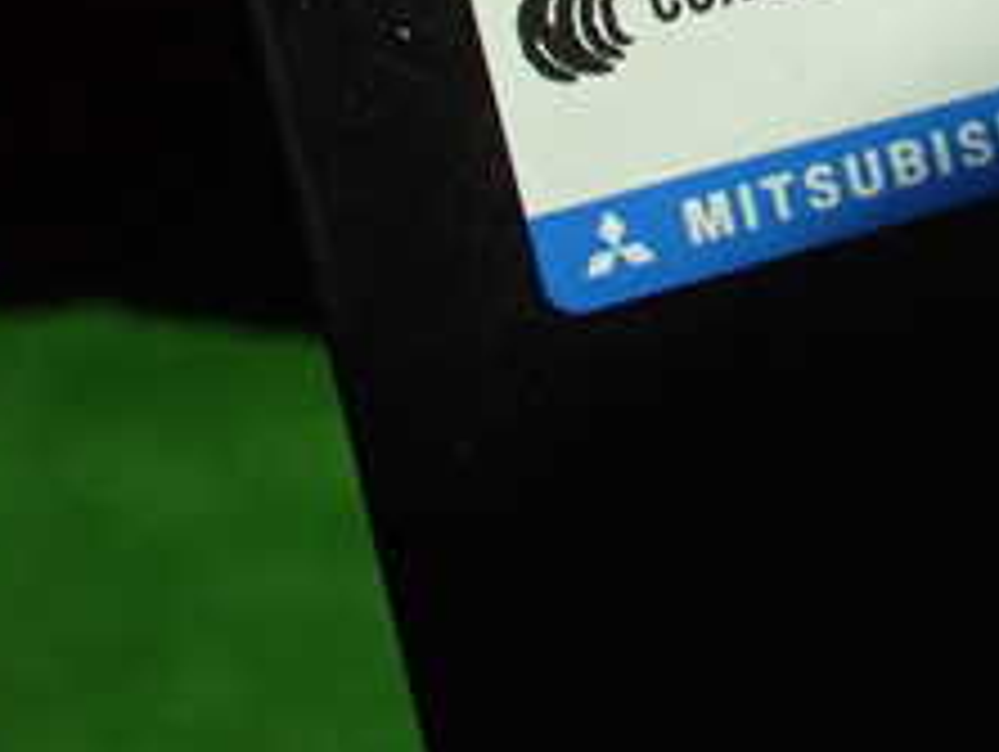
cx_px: 1220
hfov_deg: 22.1
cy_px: -167
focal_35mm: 81
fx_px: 2340
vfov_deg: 17.3
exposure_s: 1/125
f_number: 2.3
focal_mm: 5.4
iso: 640
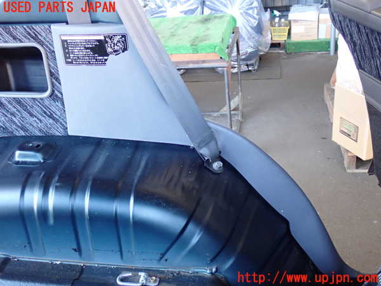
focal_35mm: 44
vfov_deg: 32.9
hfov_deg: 42.9
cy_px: 143
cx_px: 190
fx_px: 484
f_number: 2.9
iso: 640
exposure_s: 1/40
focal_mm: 7.84
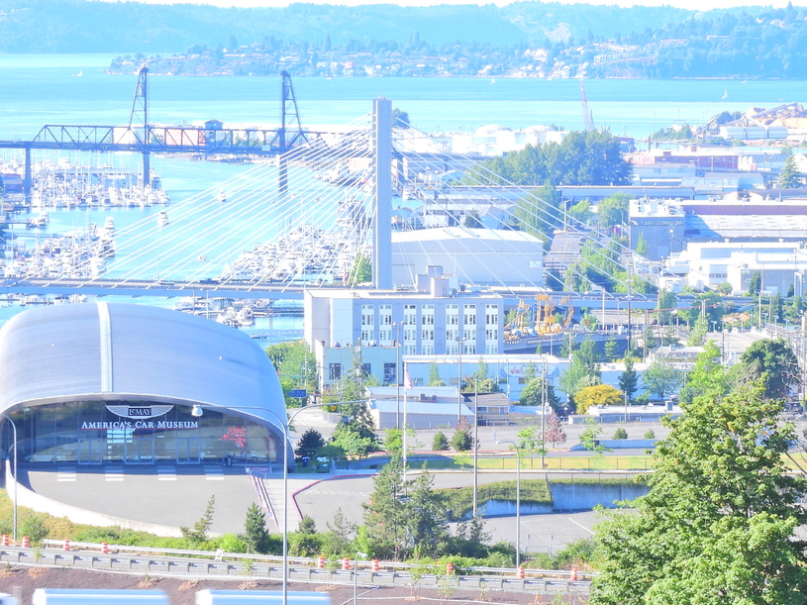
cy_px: 267
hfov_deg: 9.3
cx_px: 602
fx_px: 4942
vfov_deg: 7.0
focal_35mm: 212
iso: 100
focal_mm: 24.1
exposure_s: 1/50
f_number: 8
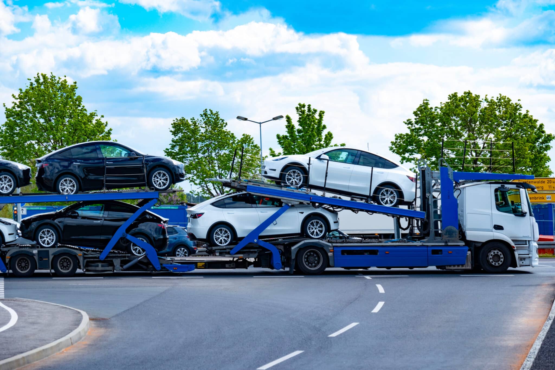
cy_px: 185
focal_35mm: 94
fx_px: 1449
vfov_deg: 14.6
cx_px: 278
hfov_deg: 21.7
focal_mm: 62.4
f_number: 5.3
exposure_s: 1/400
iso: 160
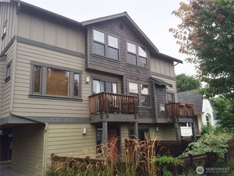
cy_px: 88
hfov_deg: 60.0
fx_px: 203
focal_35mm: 30
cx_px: 117
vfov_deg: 46.8
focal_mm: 4.12
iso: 64
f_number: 2.2
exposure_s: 1/120
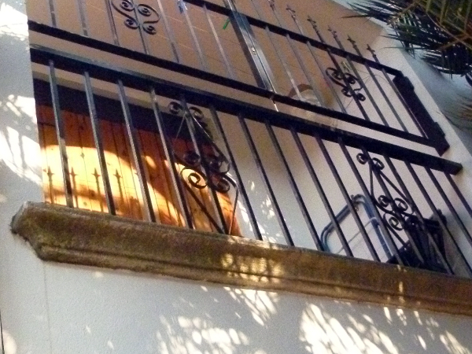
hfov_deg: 35.5
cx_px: 226
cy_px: 125
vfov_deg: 26.9
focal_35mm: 54
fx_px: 736
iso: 1600
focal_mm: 6.5
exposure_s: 1/250
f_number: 11
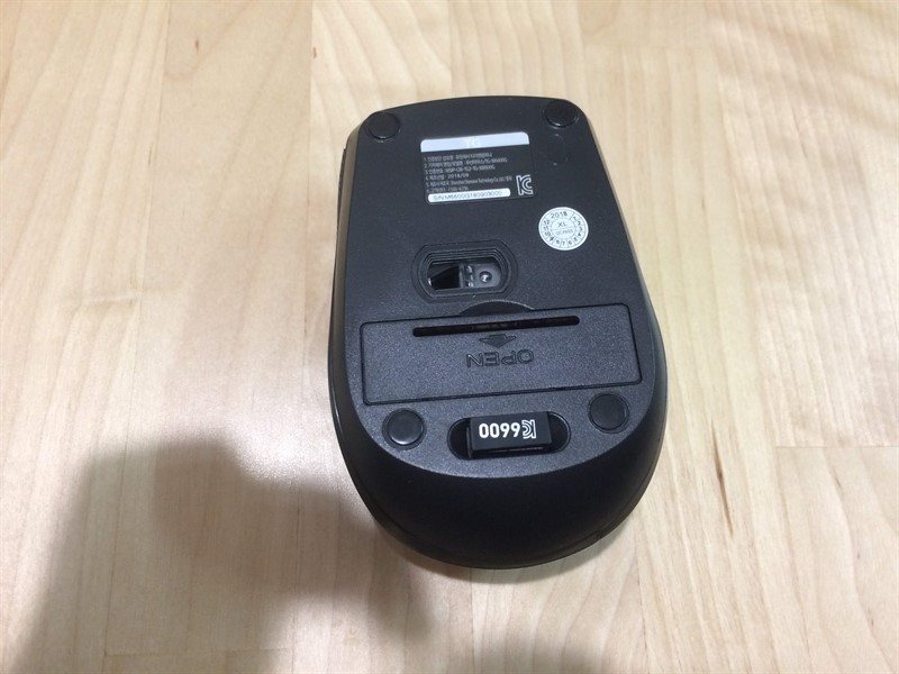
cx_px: 450
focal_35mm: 29
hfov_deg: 61.7
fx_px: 753
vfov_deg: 48.2
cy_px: 337
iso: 125
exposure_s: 1/30
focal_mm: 4.15
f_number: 2.2
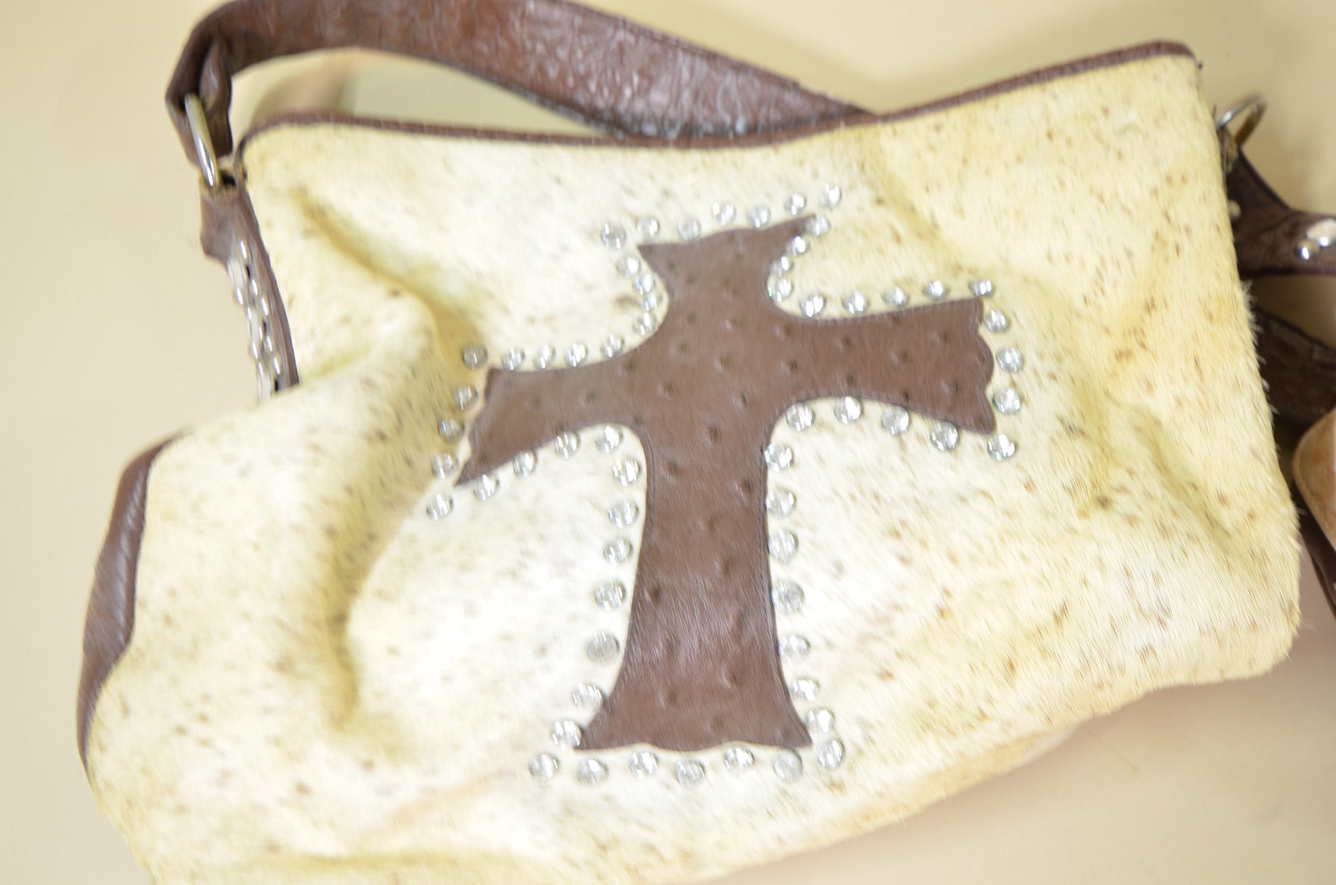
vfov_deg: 36.7
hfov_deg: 53.2
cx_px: 668
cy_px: 442
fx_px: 1333
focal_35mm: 36
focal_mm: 24
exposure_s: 1/30
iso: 400
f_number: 5.6
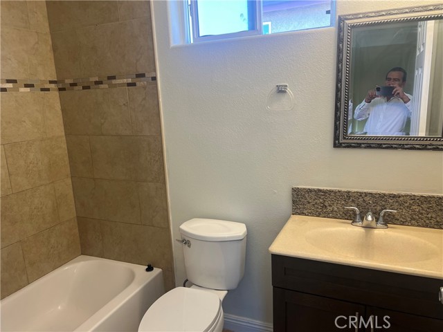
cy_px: 166
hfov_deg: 67.3
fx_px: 333
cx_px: 222
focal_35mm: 26
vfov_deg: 53.1
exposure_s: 1/120
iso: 80
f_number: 1.5
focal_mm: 5.7
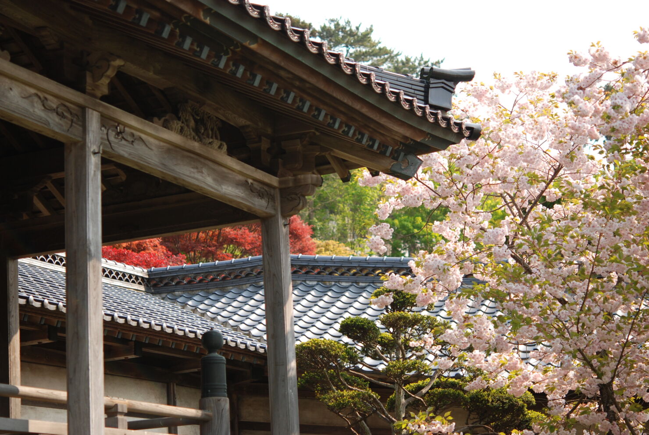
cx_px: 324
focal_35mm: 90
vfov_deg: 15.3
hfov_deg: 22.6
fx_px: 1626
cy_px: 218
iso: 200
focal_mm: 60
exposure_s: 1/1000
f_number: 2.8
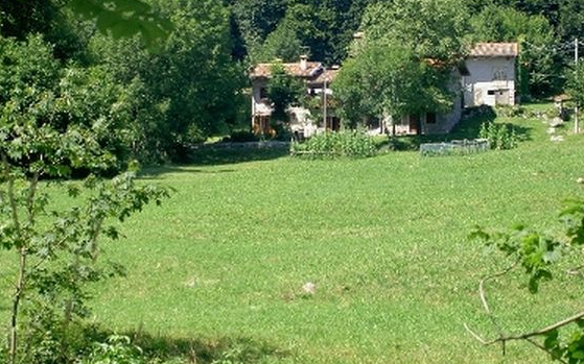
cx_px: 307
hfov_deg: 15.8
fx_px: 2100
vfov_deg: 9.9
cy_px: 139
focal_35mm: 132
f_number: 4.9
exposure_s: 1/250
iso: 100
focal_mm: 24
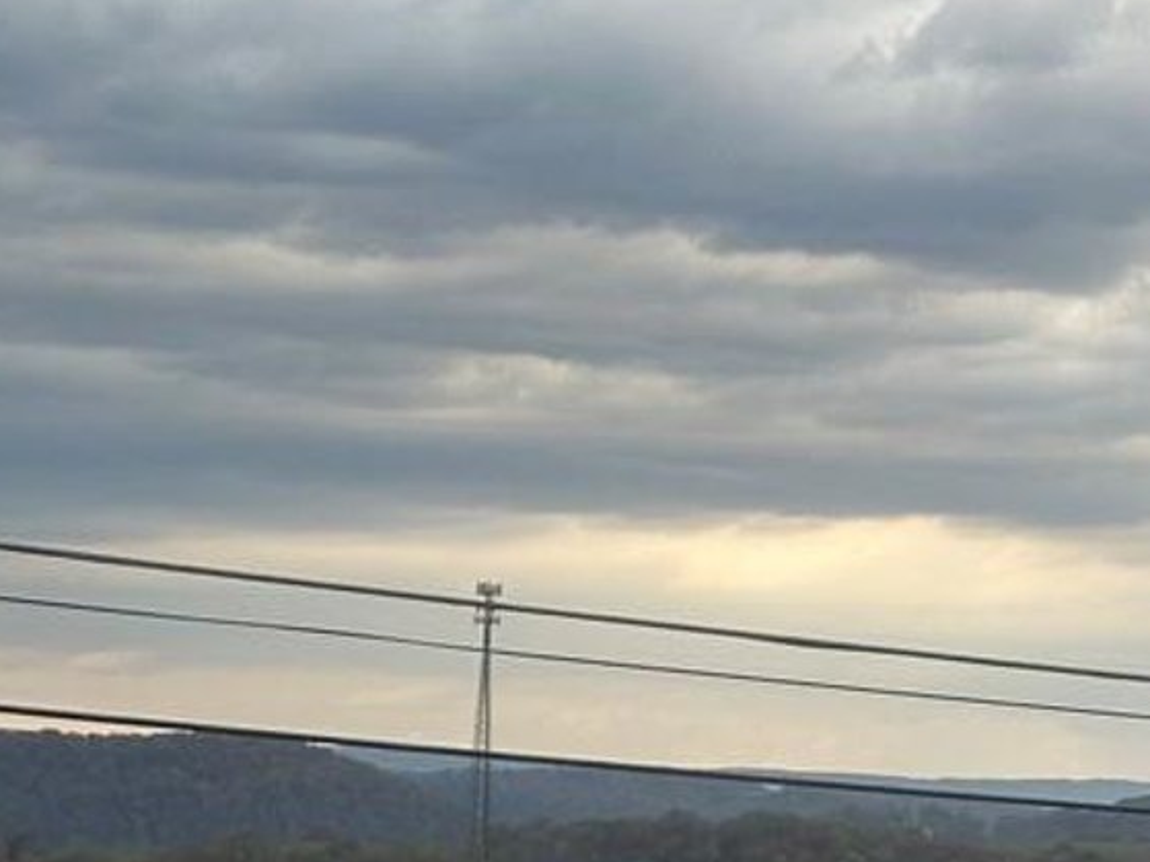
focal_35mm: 130
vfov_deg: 11.3
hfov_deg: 14.8
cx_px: 1223
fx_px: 4318
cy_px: 748
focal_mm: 6.86
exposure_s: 1/734
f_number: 1.78
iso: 64
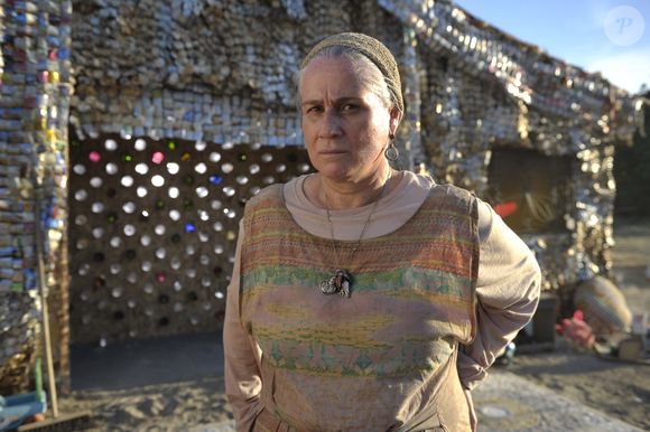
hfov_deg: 60.3
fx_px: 559
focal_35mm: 31
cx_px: 325
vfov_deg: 42.3
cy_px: 216
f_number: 3.5
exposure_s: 1/640
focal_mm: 31
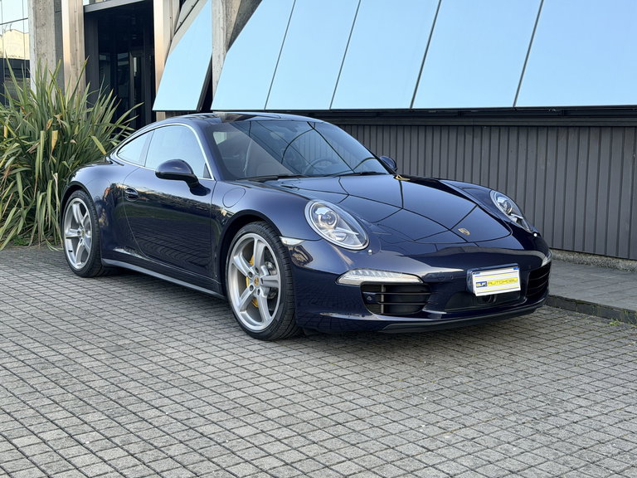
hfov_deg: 39.7
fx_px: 883
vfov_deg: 30.3
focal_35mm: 48
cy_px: 239
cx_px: 318
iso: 80
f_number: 1.78
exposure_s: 1/366
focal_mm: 6.76
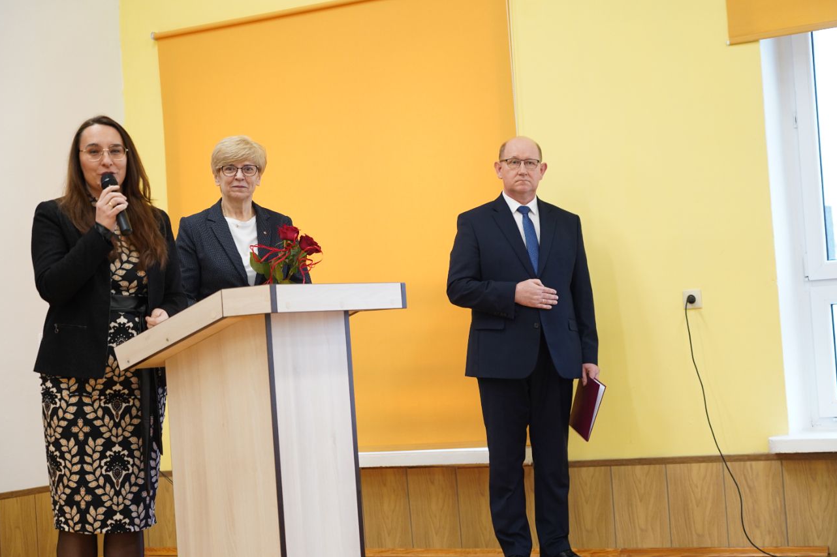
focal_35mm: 70
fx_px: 1627
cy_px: 282
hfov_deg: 28.9
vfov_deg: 19.4
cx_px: 418
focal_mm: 69
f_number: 4
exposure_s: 1/125
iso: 1600
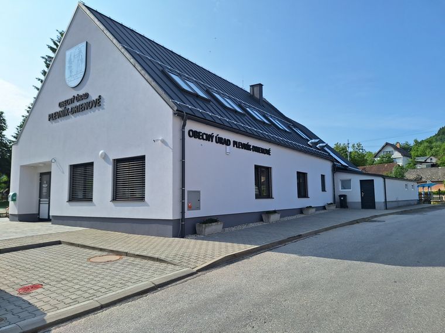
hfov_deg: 73.9
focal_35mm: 23
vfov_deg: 58.9
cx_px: 222
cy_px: 166
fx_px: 296
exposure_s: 1/4167
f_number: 1.8
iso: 40
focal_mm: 5.54
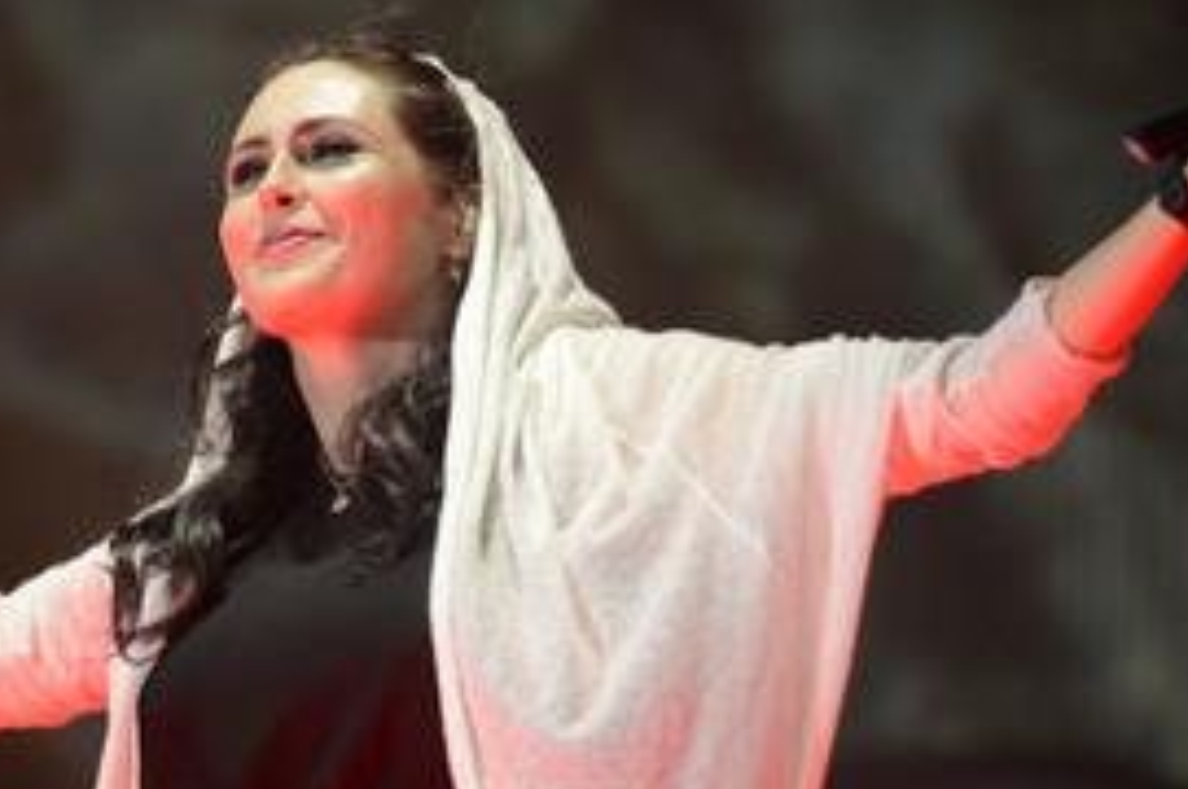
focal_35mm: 316
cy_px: 403
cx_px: 458
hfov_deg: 6.5
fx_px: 10415
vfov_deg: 4.3
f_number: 2.8
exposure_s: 1/320
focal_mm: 190
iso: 800
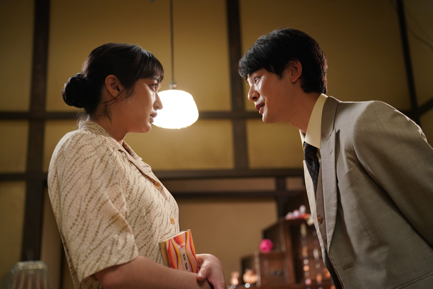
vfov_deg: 31.9
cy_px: 144
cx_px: 216
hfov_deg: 46.4
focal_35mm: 42
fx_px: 505
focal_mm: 42
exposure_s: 1/80
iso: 2500
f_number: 2.2
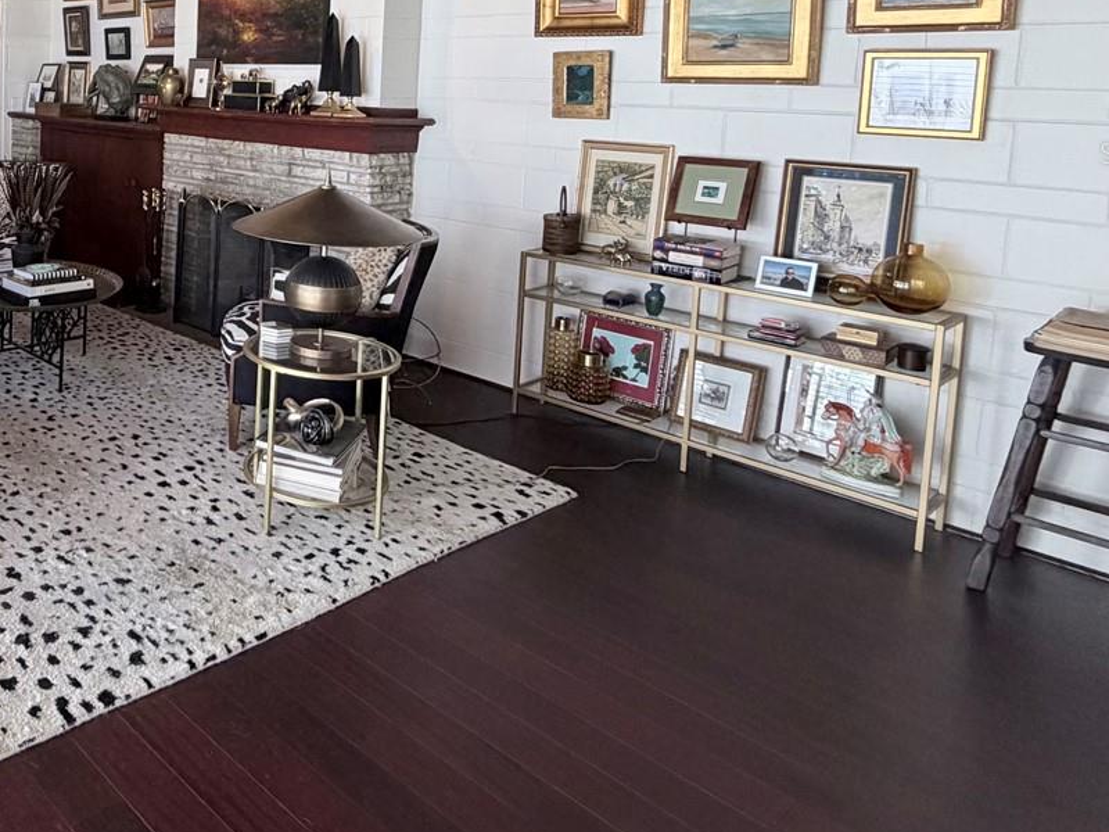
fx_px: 897
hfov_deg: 55.5
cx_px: 122
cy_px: 153
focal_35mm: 28
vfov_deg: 46.8
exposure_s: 1/120
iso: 320
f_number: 2.2
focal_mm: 2.22
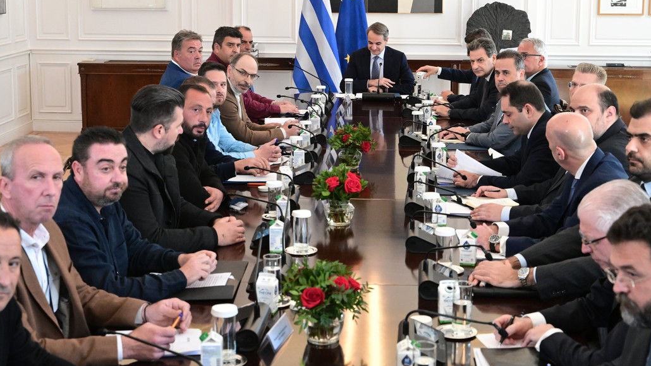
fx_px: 1053
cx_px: 334
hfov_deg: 34.3
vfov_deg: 19.7
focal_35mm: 61
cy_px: 115
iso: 6400
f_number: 5
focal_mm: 50
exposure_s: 1/640
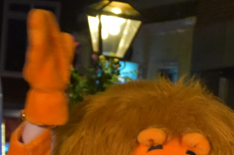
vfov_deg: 4.3
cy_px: 250
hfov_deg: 6.5
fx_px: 2066
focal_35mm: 318
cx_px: 165
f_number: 4.8
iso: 2500
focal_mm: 48
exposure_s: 1/60
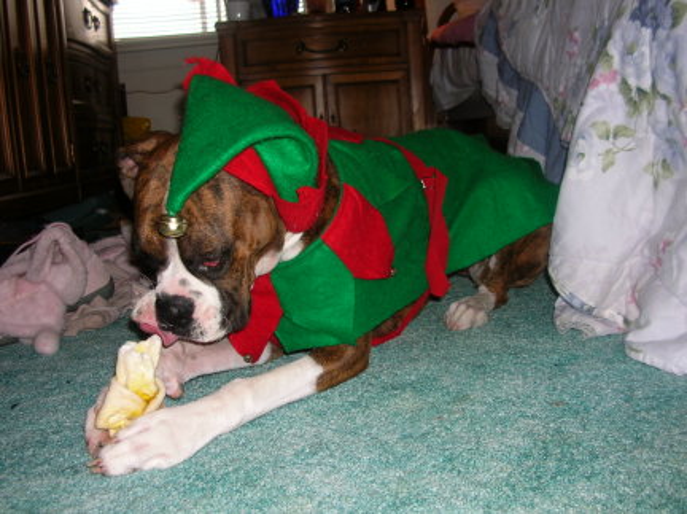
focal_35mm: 35
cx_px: 344
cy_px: 257
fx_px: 694
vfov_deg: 40.6
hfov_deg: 52.7
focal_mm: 5.8
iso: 50
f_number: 2.8
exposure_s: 1/60.1
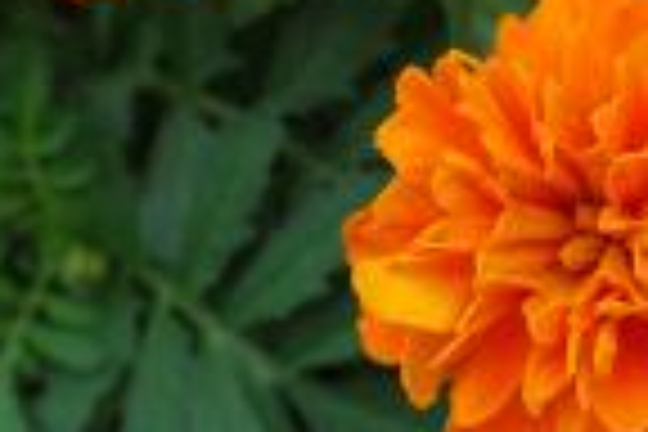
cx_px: 666
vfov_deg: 7.2
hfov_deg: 10.6
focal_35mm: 192
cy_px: 184
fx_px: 3456
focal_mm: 46
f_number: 8
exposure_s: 1/60
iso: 160
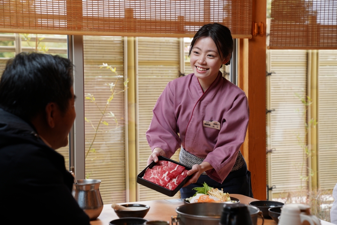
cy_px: 112
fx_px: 655
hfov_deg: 28.8
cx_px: 168
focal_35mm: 70
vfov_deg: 19.5
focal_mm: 70
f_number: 5
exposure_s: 1/100
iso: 500
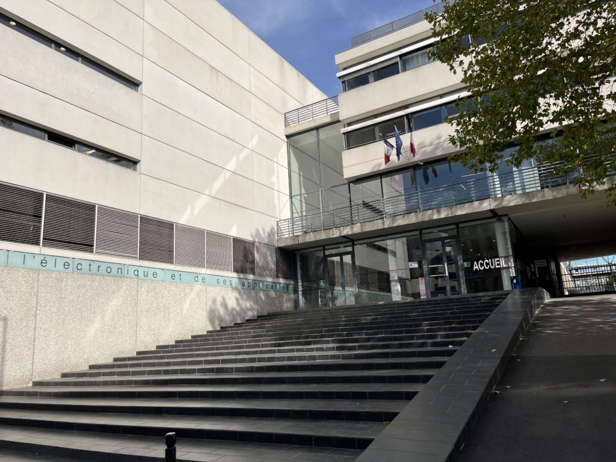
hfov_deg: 67.3
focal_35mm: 26
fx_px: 463
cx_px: 308
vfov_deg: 53.1
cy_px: 231
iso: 50
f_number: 1.6
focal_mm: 5.1
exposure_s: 1/6173
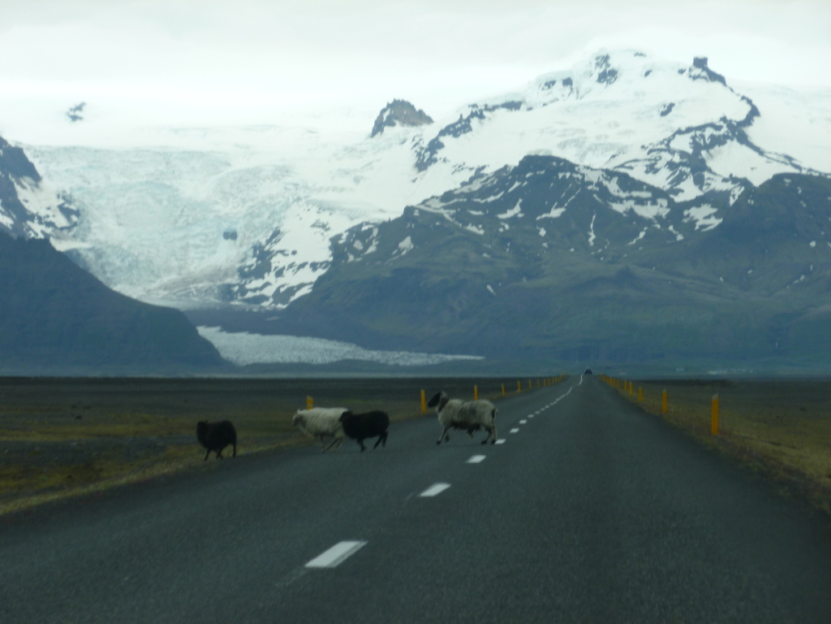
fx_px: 3625
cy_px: 312
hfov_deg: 13.1
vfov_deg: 9.8
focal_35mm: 151
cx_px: 416
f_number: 5.2
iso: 100
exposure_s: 1/250
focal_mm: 26.9
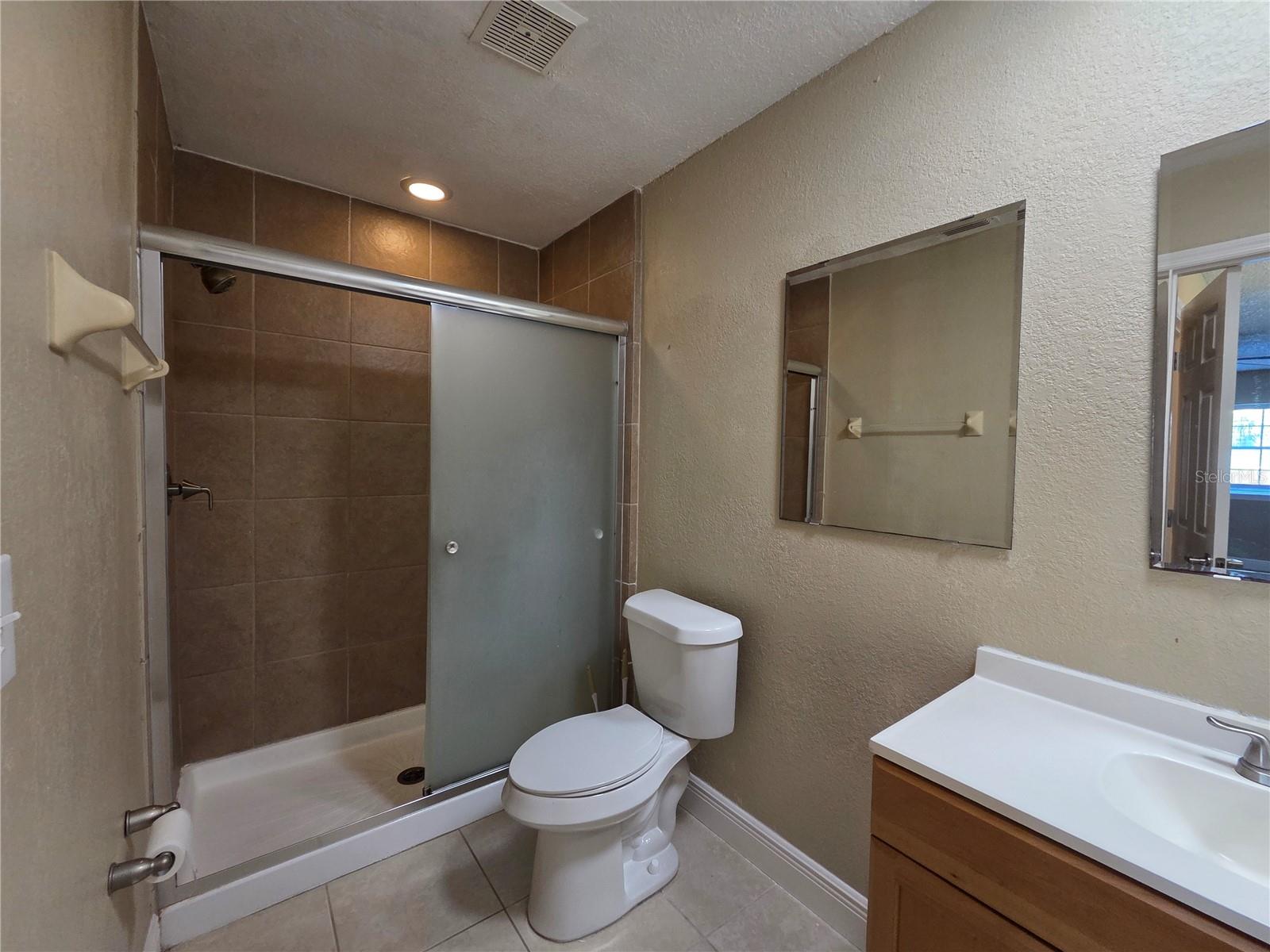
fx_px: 477
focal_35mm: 13
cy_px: 476
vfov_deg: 89.9
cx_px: 635
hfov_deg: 106.2
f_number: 2.2
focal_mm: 2.2
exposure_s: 1/60
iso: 320
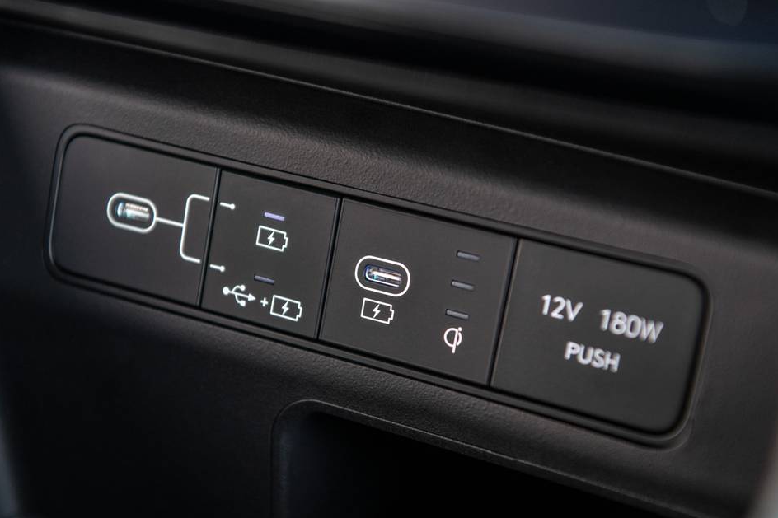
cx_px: 386
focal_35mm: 89
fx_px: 1923
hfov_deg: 22.9
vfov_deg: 15.3
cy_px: 329
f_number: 4
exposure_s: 1/40
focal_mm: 70
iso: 400
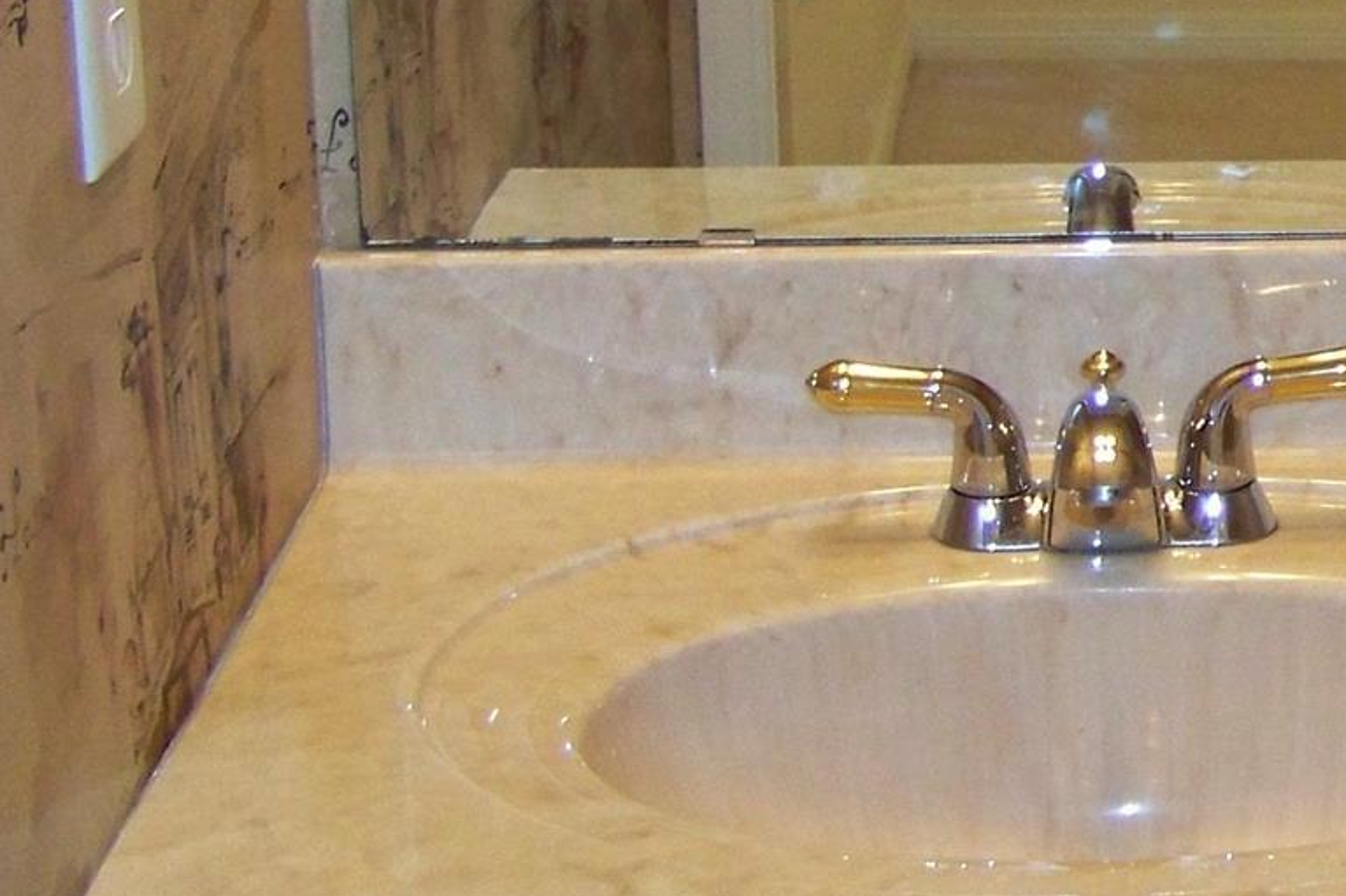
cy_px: 231
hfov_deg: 18.9
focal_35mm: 100
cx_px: 1755
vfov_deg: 13.6
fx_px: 3738
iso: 200
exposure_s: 1/30
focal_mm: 5.85
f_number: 2.8
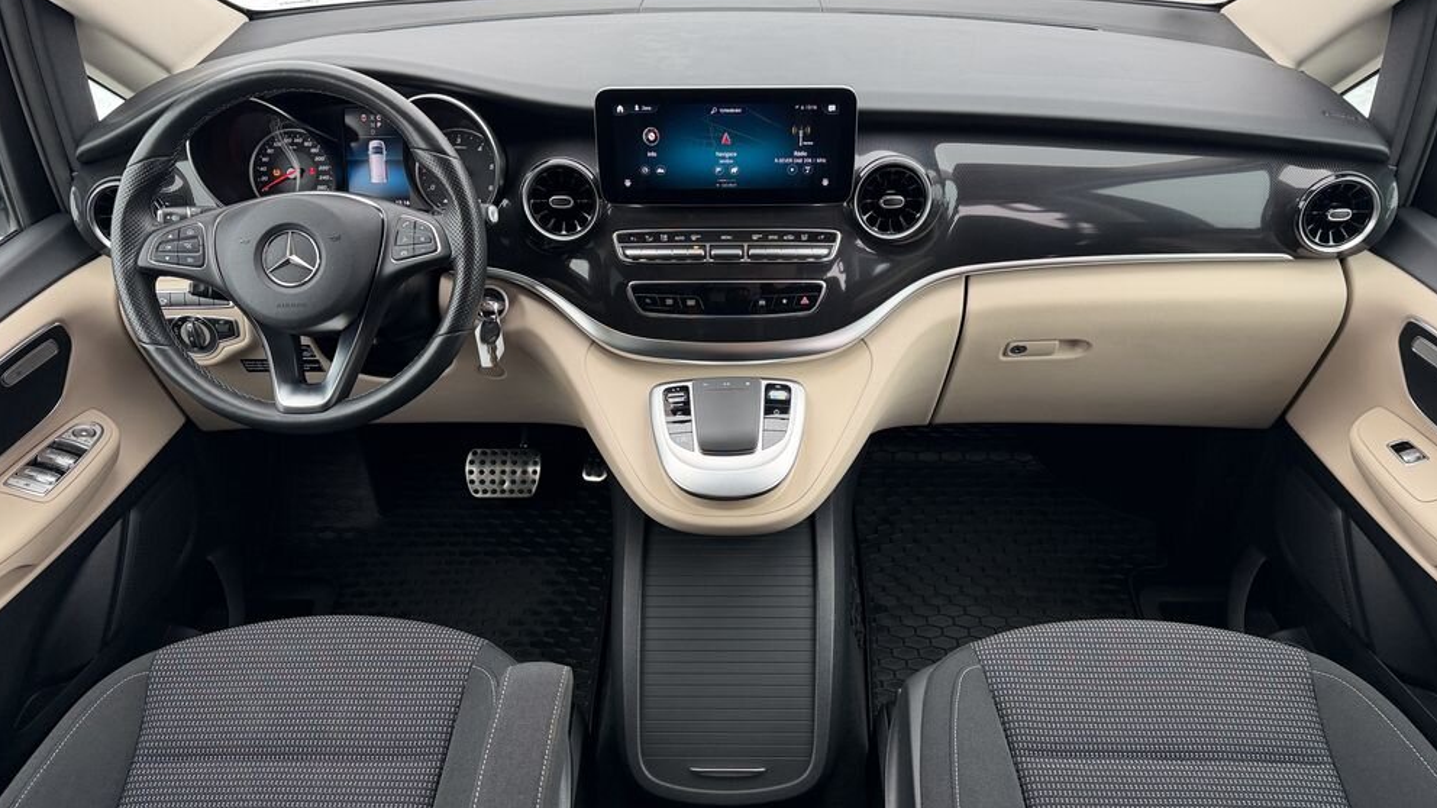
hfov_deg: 69.9
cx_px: 727
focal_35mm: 27
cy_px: 394
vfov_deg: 42.9
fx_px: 1029
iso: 160
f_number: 1.78
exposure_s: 1/121
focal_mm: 6.76
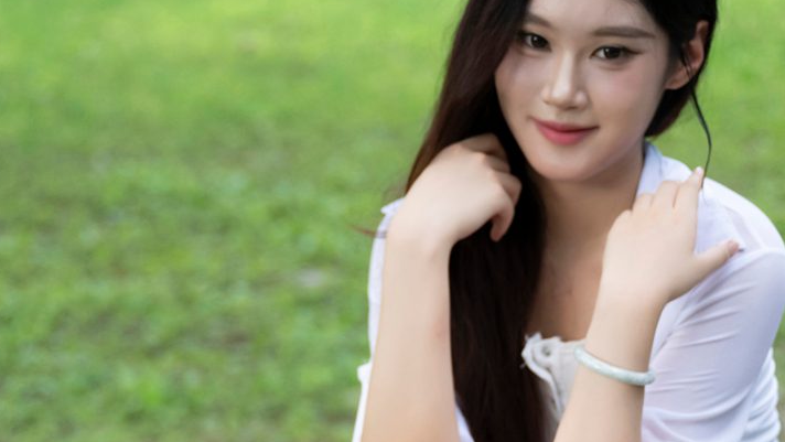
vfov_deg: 9.2
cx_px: 380
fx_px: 2728
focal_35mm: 131
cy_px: 410
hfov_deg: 16.4
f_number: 2.8
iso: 400
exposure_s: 1/320
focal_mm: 58
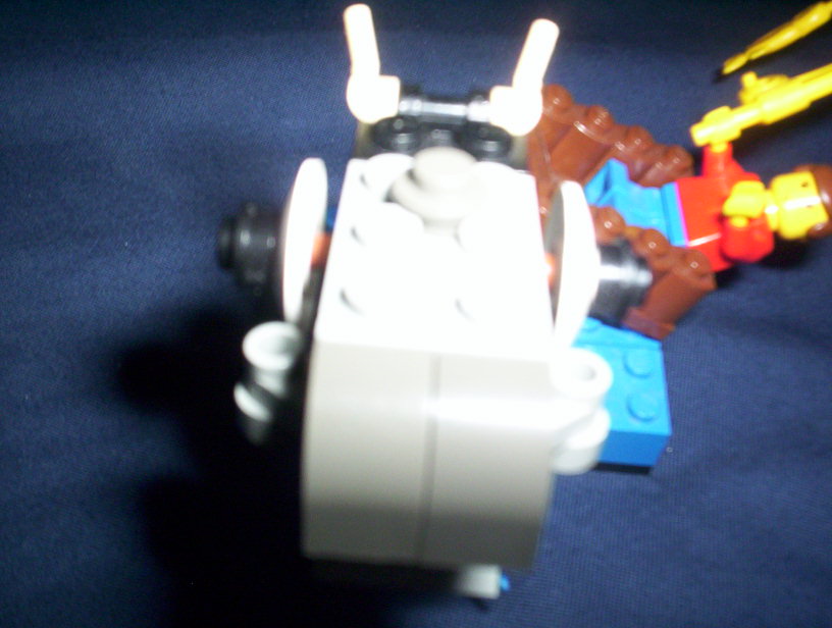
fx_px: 915
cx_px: 416
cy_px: 314
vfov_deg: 37.9
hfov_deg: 48.9
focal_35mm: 38
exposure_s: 1/60
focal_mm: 4.99
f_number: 4.5
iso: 140
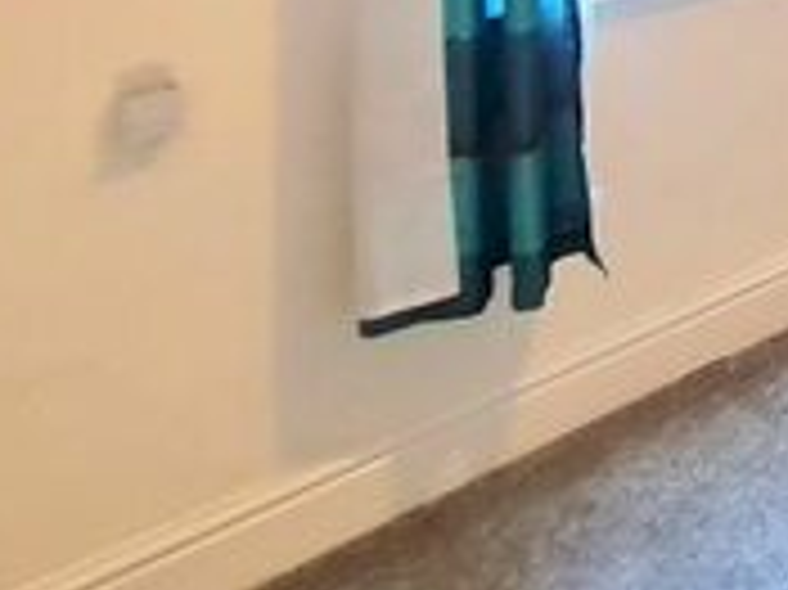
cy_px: -313
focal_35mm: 52
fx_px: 1183
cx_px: 1373
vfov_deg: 22.5
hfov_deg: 22.9
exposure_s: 1/33
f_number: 2.2
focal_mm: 1.74
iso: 400
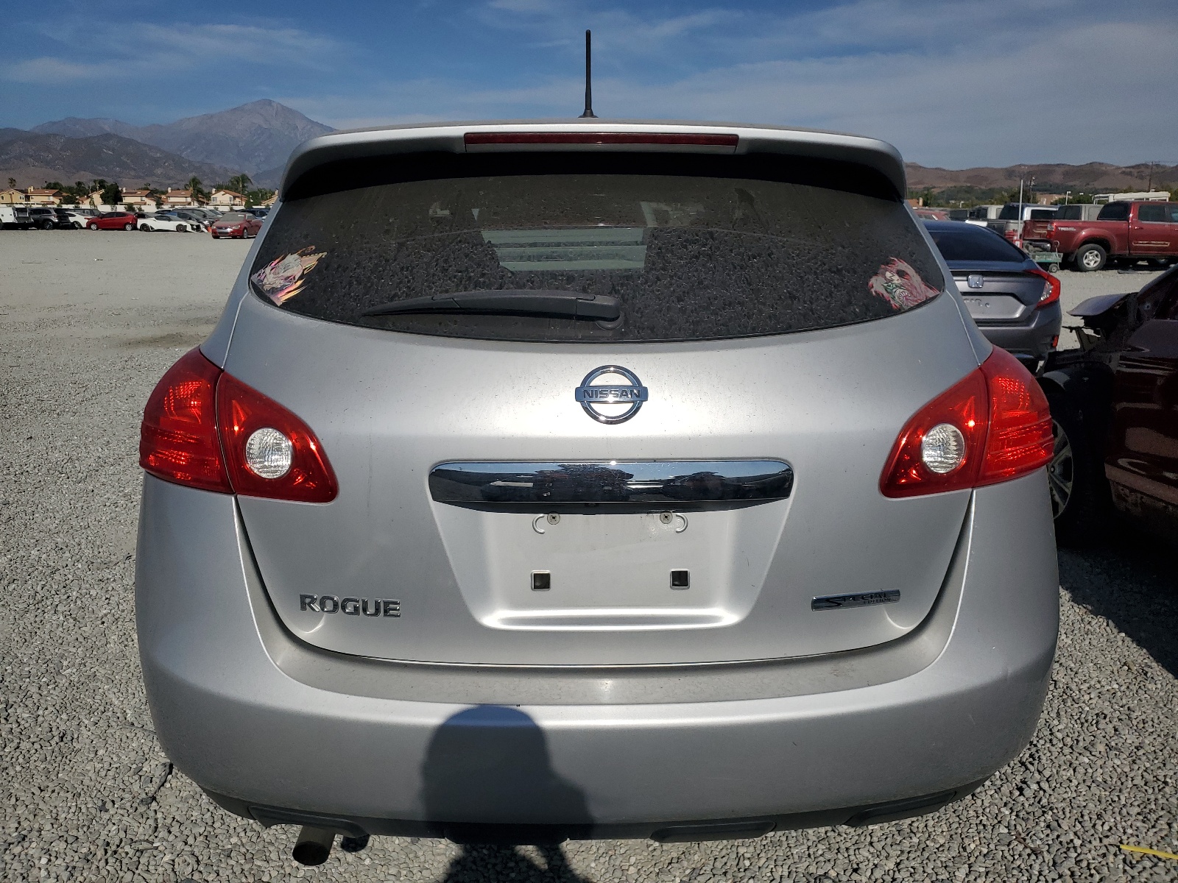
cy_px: 442
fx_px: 885
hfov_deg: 67.3
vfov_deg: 53.1
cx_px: 589
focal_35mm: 26
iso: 52
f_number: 1.5
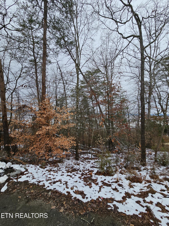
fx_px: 85
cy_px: 113
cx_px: 84
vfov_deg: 106.2
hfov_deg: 89.9
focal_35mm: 13
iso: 50
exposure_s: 1/1016
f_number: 2.2
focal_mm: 2.2
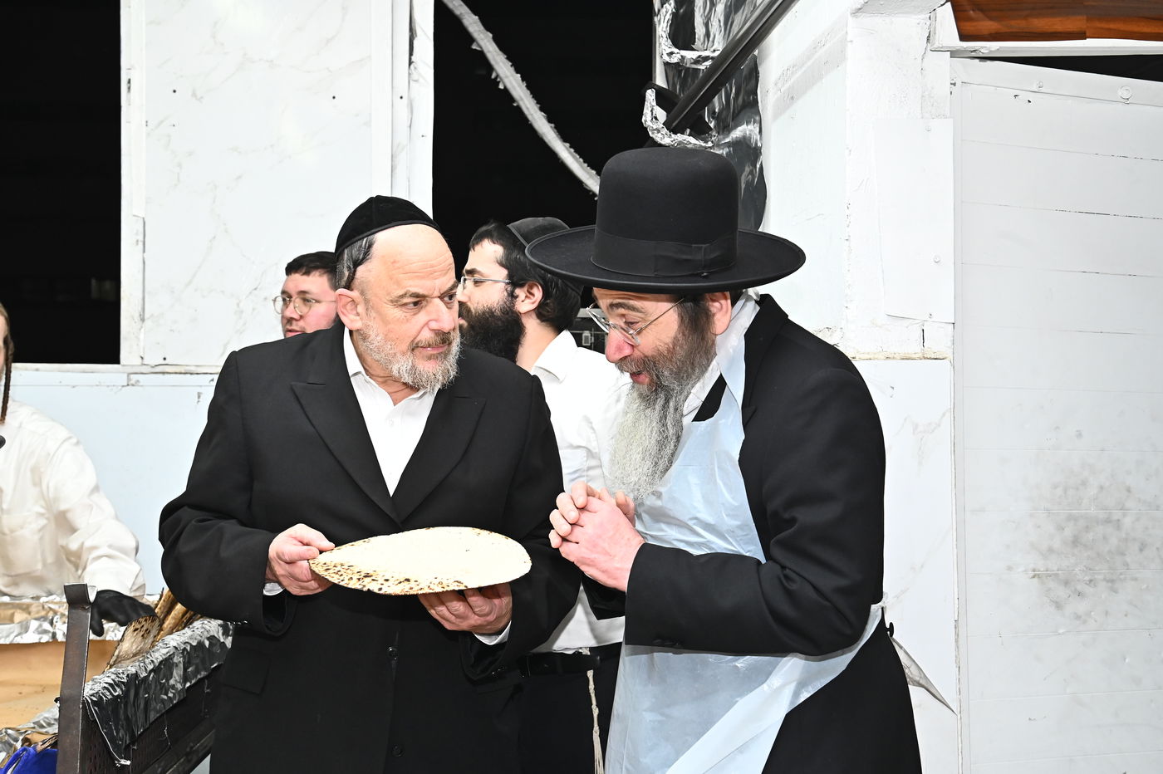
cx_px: 582
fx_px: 1485
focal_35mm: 46
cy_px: 387
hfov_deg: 42.8
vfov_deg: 29.2
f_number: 8
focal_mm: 46
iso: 2500
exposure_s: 1/160
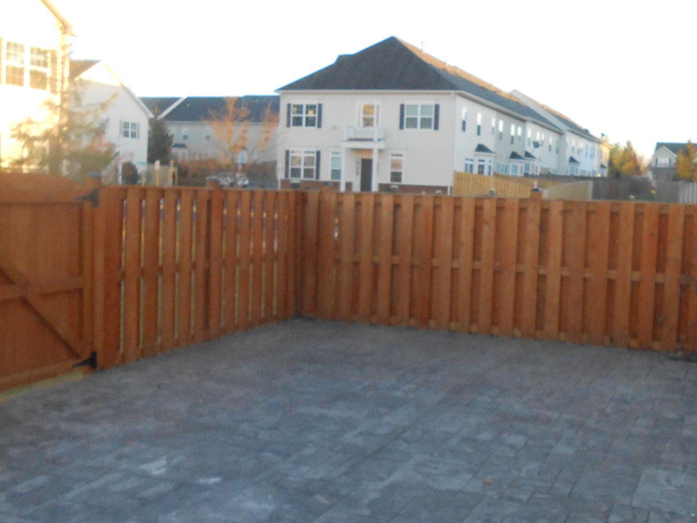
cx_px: 435
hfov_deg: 48.5
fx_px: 765
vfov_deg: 37.7
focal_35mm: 38
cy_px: 248
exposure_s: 1/250
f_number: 3.5
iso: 250
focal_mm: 4.6
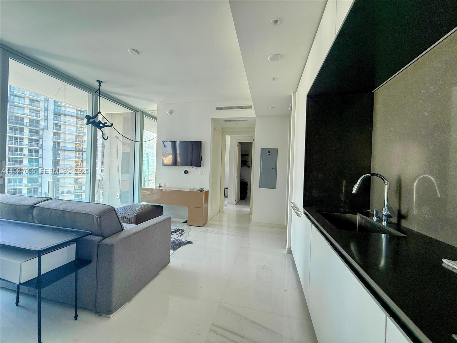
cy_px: 172
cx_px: 228
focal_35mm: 14
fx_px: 185
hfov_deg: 102.1
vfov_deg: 85.7
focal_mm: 2.22
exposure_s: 1/99
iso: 100
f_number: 2.2
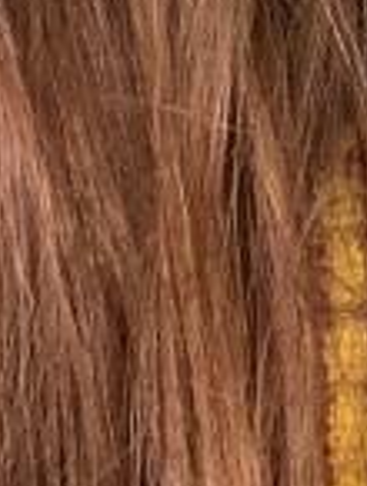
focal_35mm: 236
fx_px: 3326
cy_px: -726
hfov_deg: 6.2
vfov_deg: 7.7
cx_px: 677
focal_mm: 2.87
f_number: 2.2
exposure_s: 1/60
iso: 100
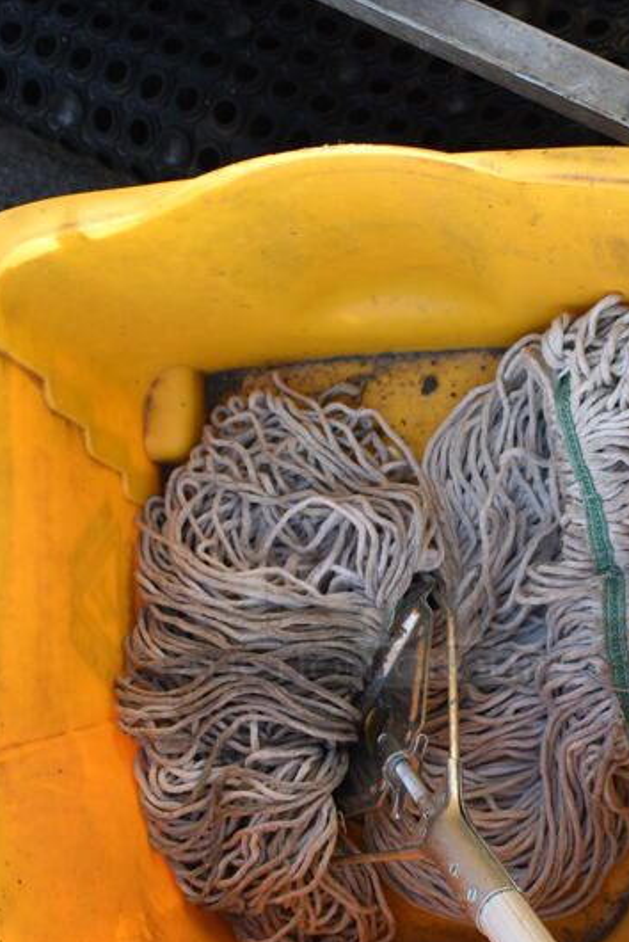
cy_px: 595
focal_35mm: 62
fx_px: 1623
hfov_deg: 21.9
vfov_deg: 32.2
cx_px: 362
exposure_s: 1/125
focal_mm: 24
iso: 160
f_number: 3.8
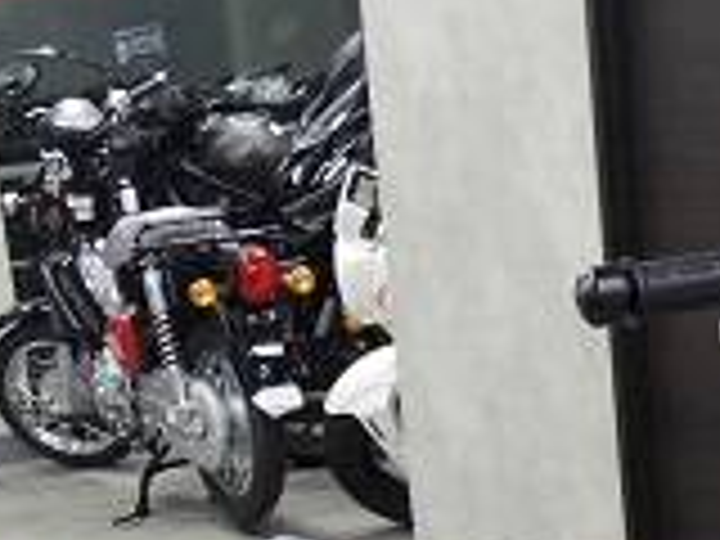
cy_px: 819
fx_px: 1914
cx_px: 936
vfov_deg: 14.9
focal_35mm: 92
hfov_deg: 19.6
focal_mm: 5
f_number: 2.8
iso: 400
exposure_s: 1/40
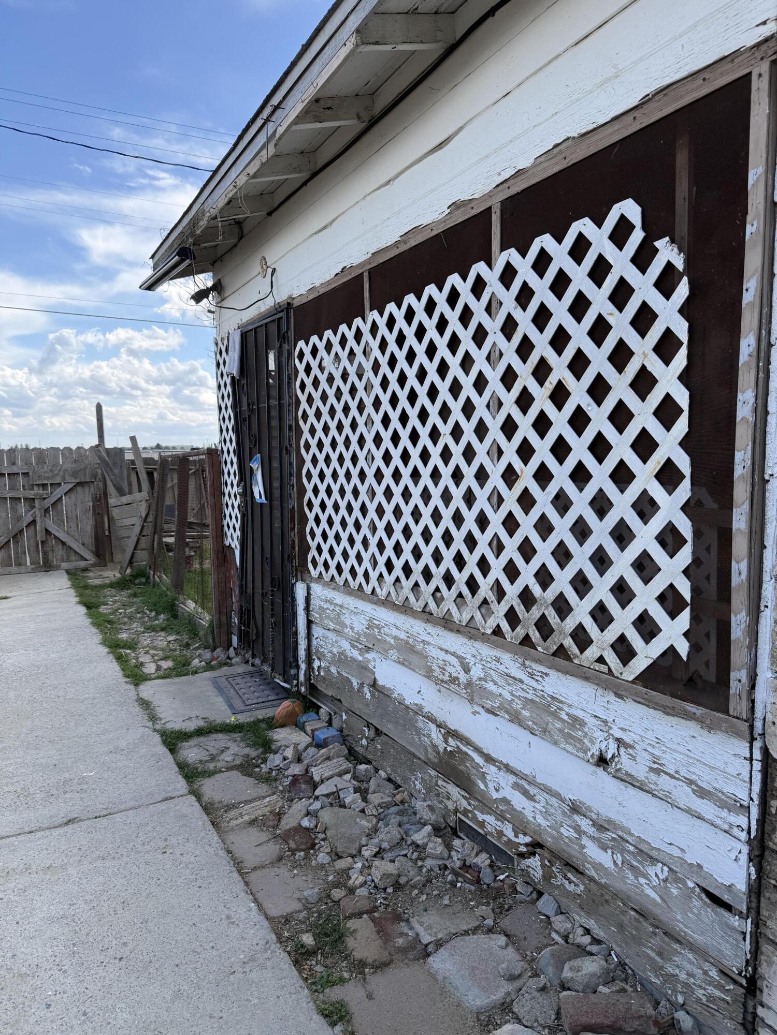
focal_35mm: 24
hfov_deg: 56.8
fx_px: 718
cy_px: 518
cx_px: 388
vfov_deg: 71.6
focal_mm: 6.76
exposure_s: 1/1901
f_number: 1.78
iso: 100
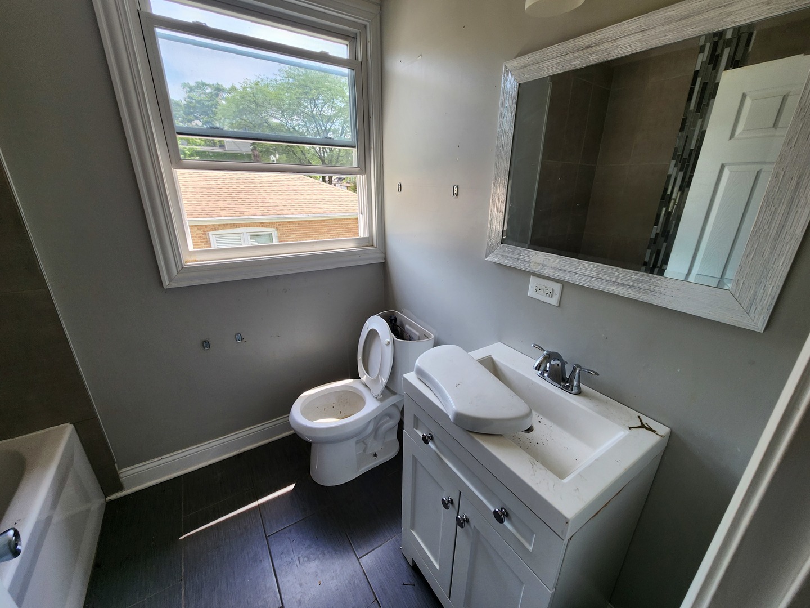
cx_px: 405
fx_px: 304
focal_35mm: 13
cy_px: 304
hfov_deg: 106.2
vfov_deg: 89.9
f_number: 2.2
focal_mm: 2.2
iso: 50
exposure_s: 1/122
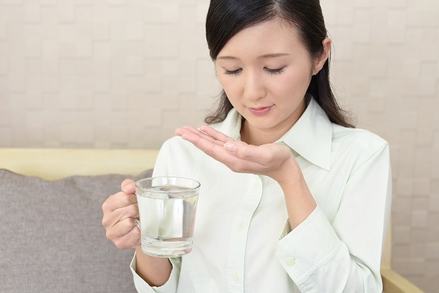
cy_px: 146
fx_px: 610
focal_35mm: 50
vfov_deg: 27.0
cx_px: 220
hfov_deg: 39.6
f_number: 5
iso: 160
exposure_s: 1/100
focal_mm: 50
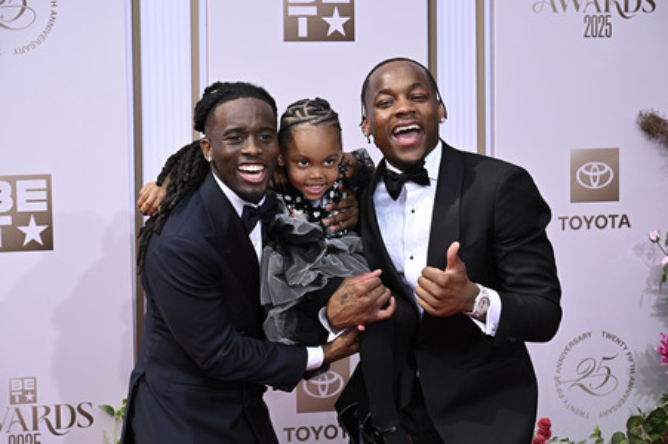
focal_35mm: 86
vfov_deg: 15.9
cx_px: 334
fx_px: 1595
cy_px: 222
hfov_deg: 23.7
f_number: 6.3
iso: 200
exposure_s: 1/200
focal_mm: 86
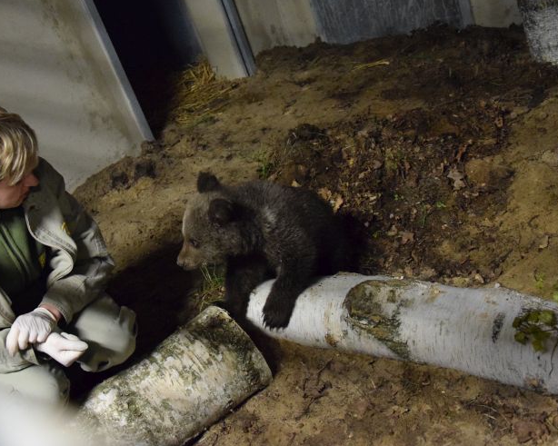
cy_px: 210
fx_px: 727
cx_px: 237
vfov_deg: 34.1
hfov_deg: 41.9
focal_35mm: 44
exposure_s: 1/60
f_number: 3.8
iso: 6400
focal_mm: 24
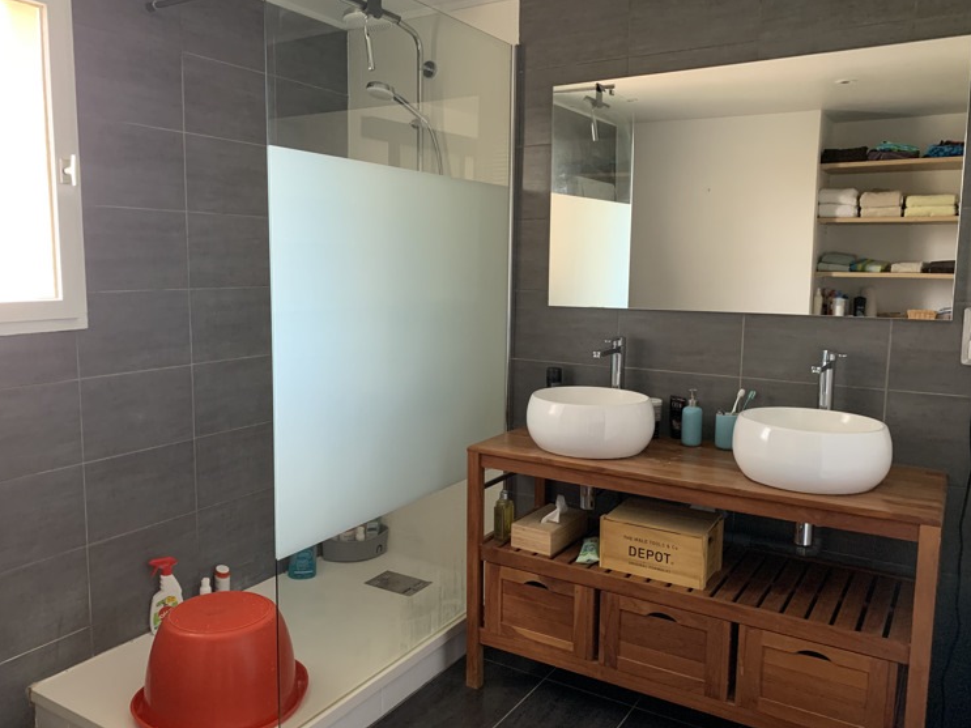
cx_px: 472
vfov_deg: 49.7
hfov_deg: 63.4
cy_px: 348
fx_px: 785
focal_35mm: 28
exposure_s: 1/60
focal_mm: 4.25
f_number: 1.8
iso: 320
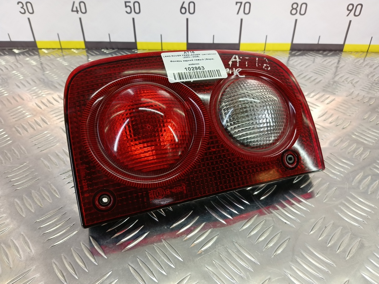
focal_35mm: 23
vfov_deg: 58.9
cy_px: 142
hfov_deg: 73.9
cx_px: 190
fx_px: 252
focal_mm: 4.11
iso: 129
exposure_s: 1/50
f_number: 1.6
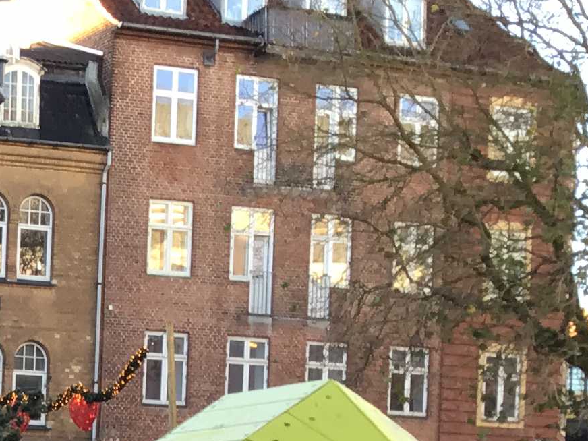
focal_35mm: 116
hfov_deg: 15.5
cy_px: 702
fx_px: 1970
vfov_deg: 12.1
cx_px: -315
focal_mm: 3.3
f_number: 2.4
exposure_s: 1/50
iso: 25
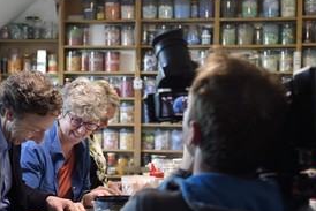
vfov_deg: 14.9
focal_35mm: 92
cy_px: 127
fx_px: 808
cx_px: 166
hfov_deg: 22.1
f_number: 4.5
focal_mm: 60
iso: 800
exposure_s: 1/40
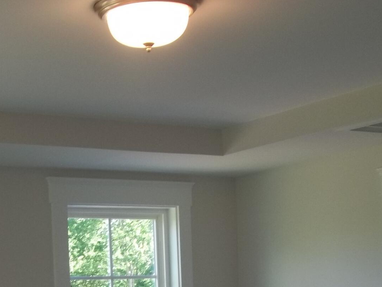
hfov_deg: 21.7
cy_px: 396
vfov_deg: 15.6
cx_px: 65
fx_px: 982
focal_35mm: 89
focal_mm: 5.7
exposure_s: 1/50
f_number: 2.9
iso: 64
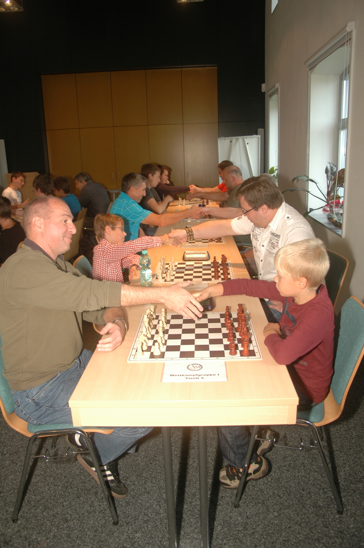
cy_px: 274
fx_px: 410
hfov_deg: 47.8
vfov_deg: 67.4
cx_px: 182
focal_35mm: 27
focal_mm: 18
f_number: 4
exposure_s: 1/60
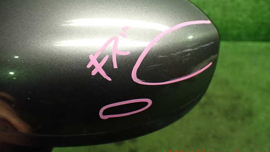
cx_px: 136
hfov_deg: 59.5
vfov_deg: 35.4
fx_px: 236
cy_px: 58
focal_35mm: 33
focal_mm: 5.4
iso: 500
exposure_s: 1/125
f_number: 2.3
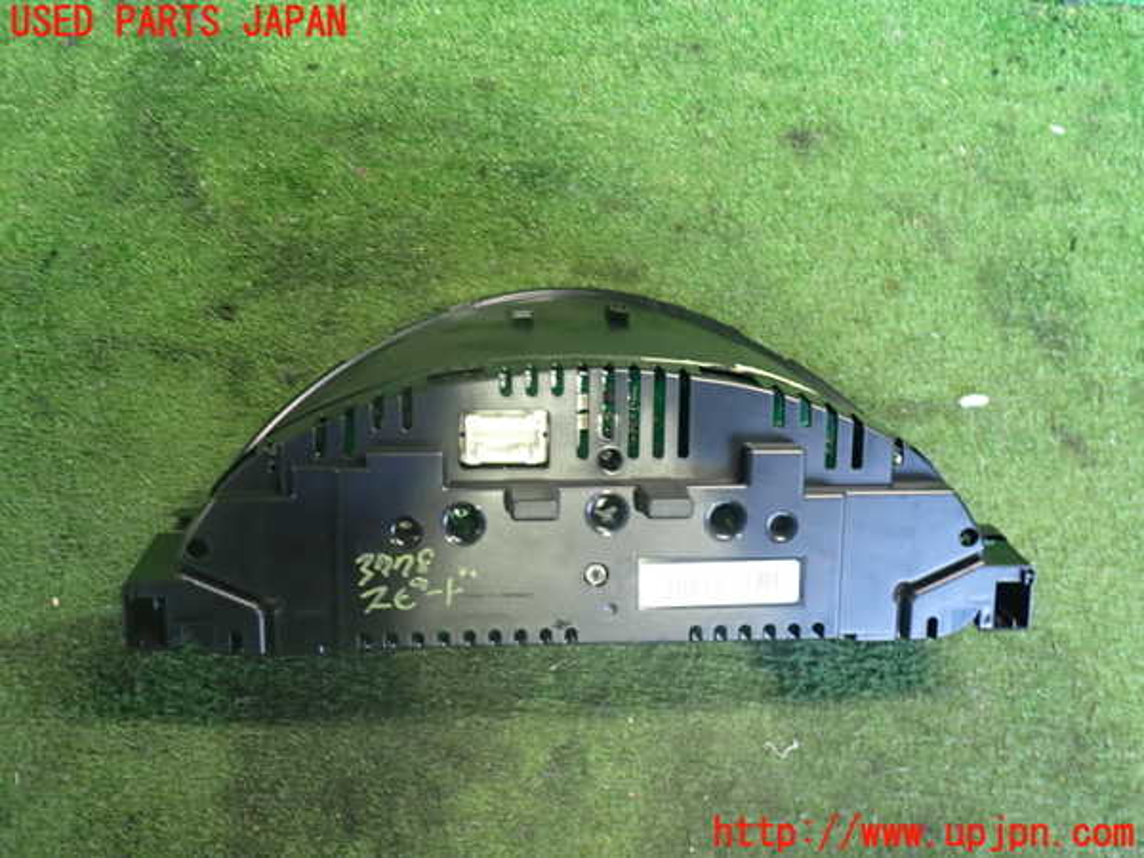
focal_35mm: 30
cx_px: 572
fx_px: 991
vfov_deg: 46.8
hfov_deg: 60.0
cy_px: 429
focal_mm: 5.4
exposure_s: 1/30
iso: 500
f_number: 2.3
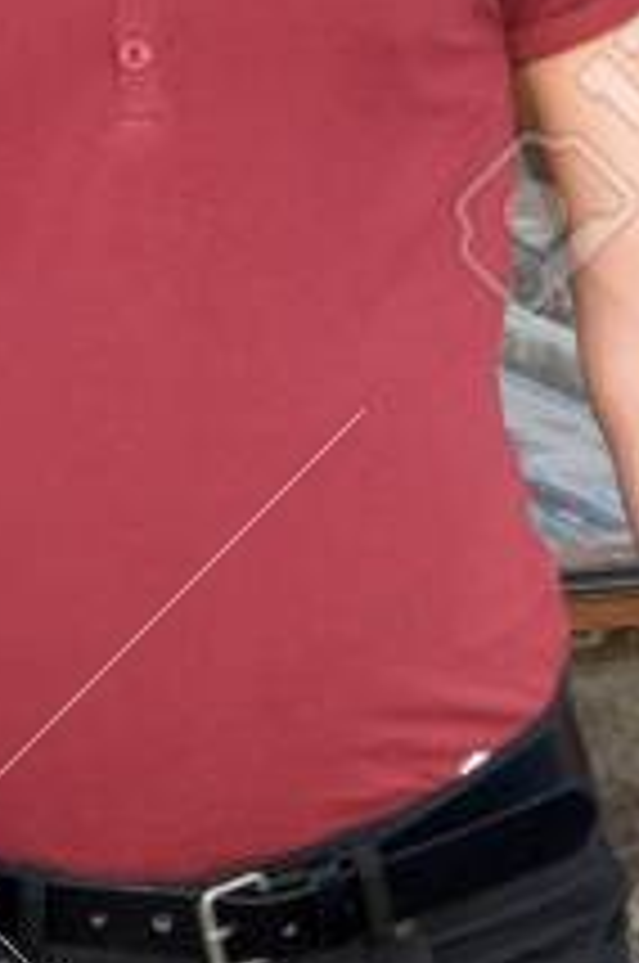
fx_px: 9241
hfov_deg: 4.0
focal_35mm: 346
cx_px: 574
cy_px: 819
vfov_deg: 6.0
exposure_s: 1/125
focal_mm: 38
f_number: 11
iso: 400
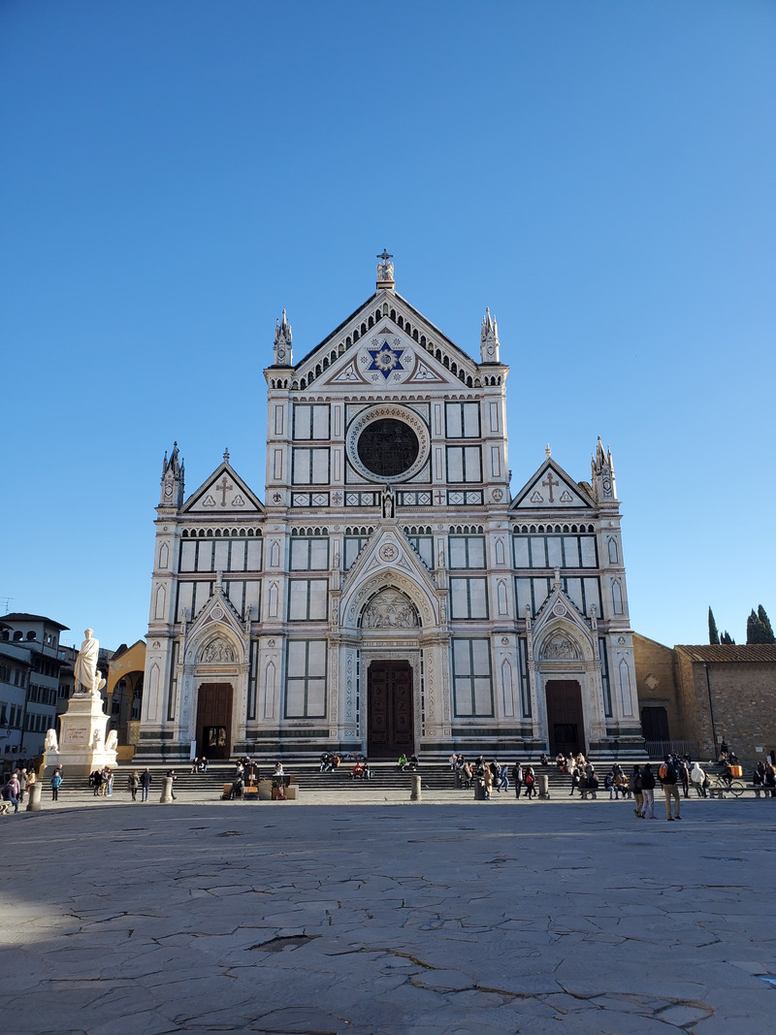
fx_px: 777
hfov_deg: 53.1
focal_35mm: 26
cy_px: 518
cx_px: 388
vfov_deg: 67.3
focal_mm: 4.3
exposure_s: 1/754
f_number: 2.4
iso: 50
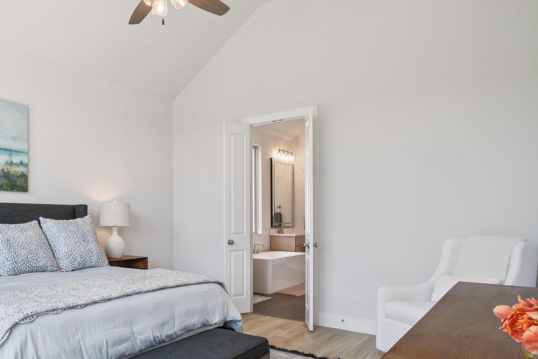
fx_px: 389
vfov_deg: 49.4
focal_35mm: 26
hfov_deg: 66.9
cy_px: 204
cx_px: 166
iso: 400
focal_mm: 10
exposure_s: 1/80
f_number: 8
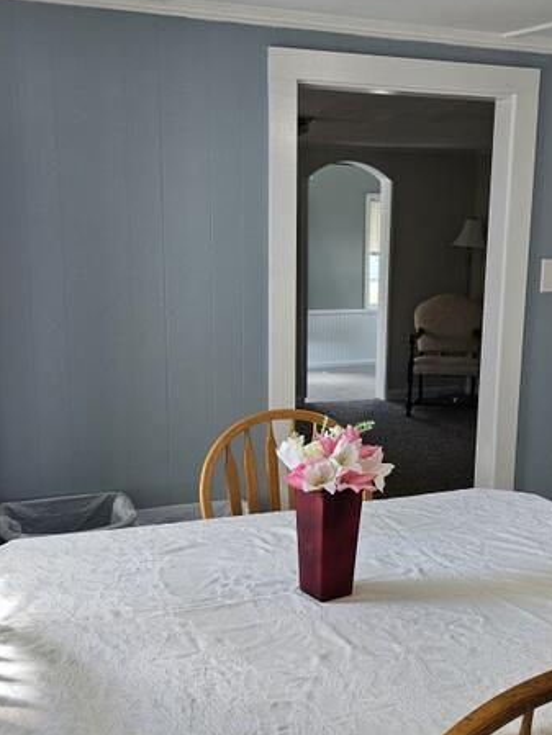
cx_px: 329
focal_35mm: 41
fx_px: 871
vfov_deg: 45.7
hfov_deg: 35.0
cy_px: 398
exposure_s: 1/120
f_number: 1.8
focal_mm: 5.4
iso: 125
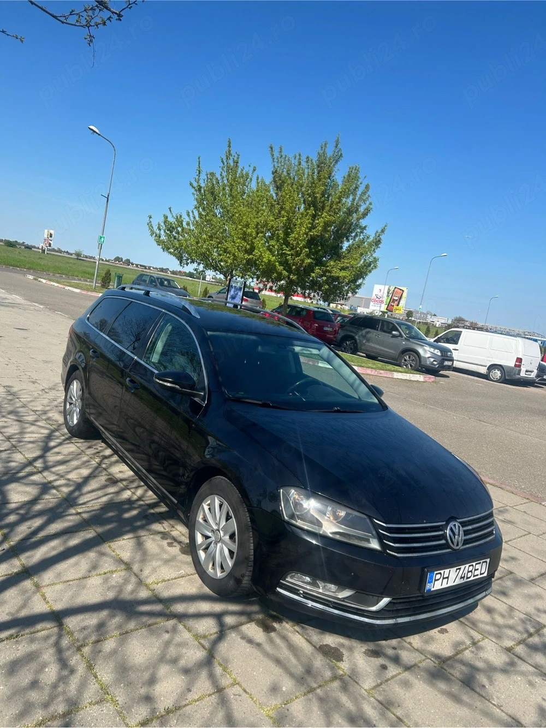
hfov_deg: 53.0
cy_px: 364
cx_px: 273
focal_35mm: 26
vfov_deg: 67.3
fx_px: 547
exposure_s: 1/3077
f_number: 1.5
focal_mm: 5.7
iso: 50
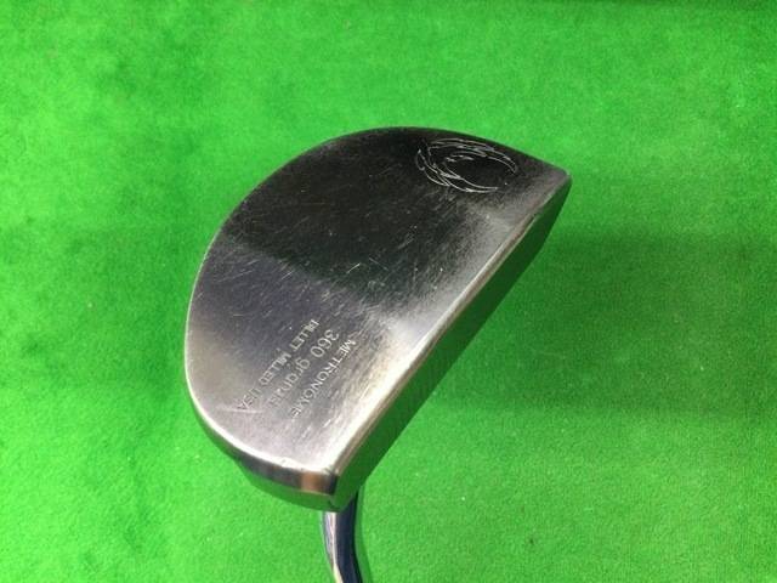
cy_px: 292
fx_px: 696
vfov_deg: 45.4
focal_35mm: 31
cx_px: 388
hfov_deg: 58.4
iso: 200
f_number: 2.4
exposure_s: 1/24
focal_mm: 3.3
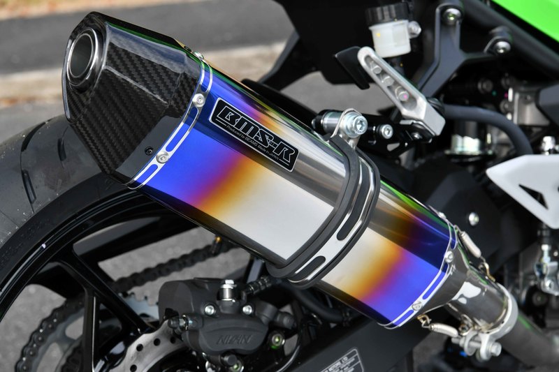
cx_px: 280
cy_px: 186
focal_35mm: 70
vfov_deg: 19.4
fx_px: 1087
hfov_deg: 28.8
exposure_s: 1/500
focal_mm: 70
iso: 500
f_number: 9
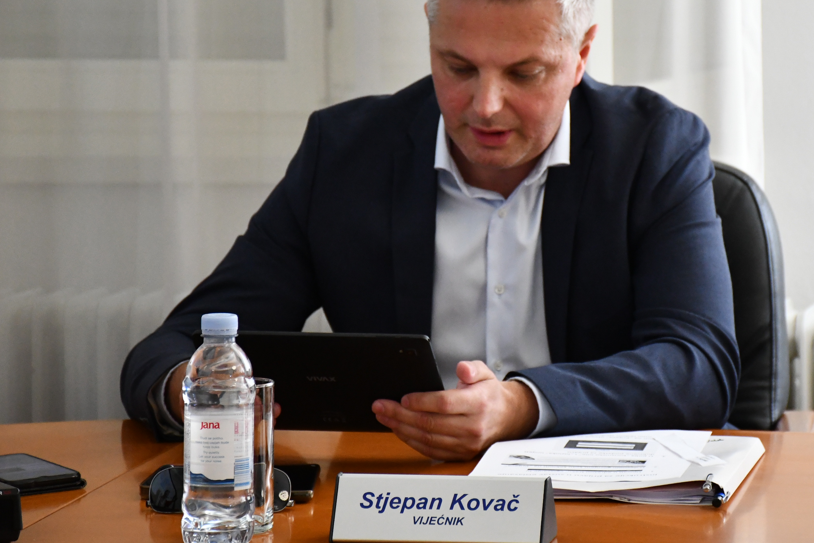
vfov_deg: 7.3
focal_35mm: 188
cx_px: 514
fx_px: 4251
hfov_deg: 10.9
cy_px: 195
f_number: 5.3
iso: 3200
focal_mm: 95
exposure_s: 1/200
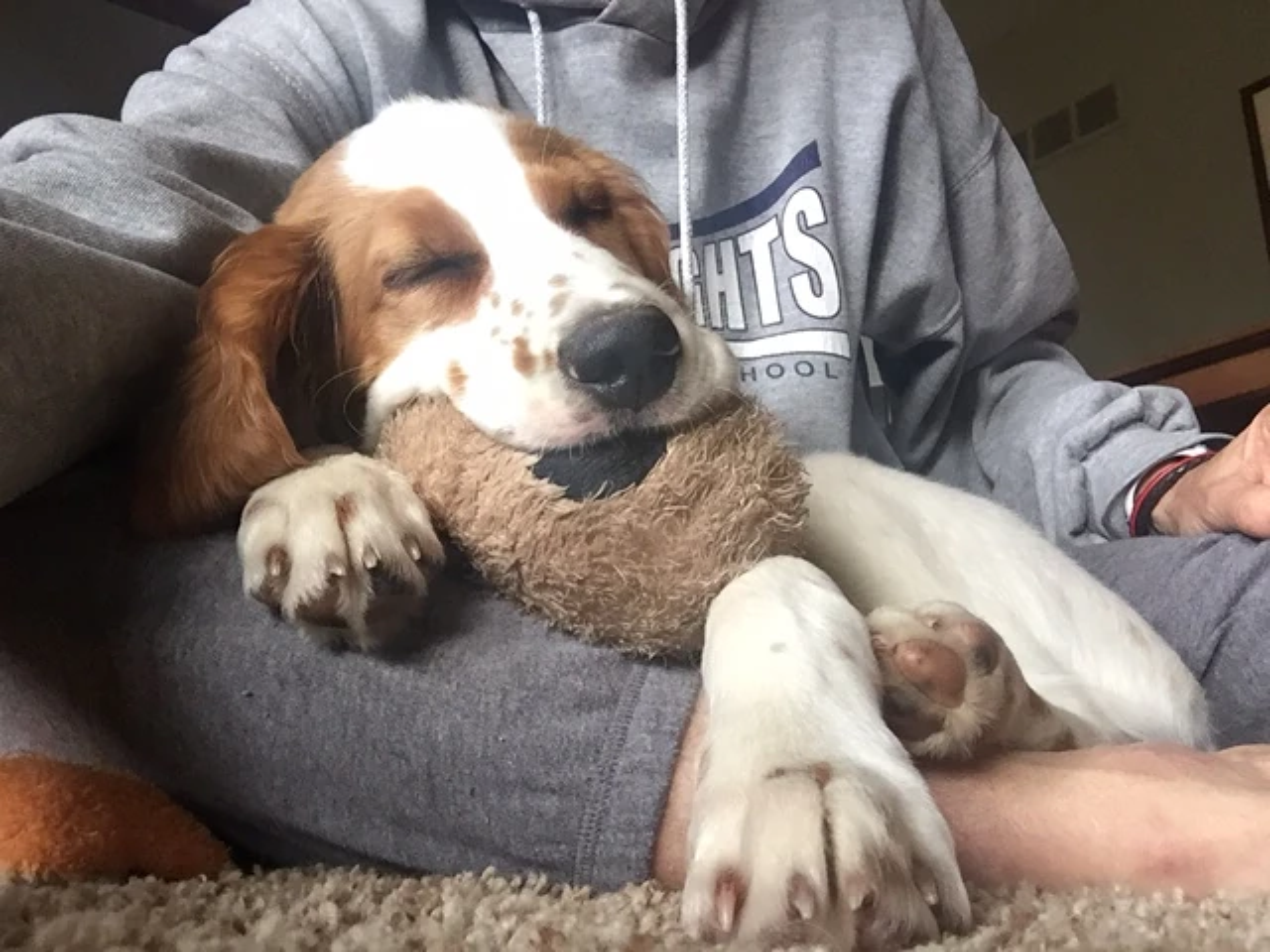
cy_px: 476
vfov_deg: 45.4
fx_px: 1137
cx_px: 635
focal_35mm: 31
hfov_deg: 58.4
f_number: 2.2
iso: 160
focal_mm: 2.65
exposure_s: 1/30
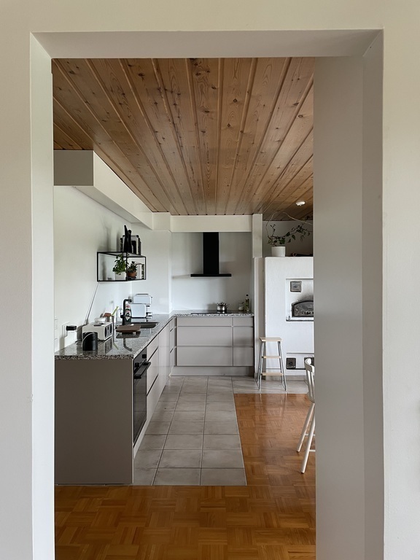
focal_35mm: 26
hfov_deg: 53.1
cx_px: 210
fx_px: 421
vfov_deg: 67.3
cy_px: 280
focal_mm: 4.2
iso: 125
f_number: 1.6
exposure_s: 1/60
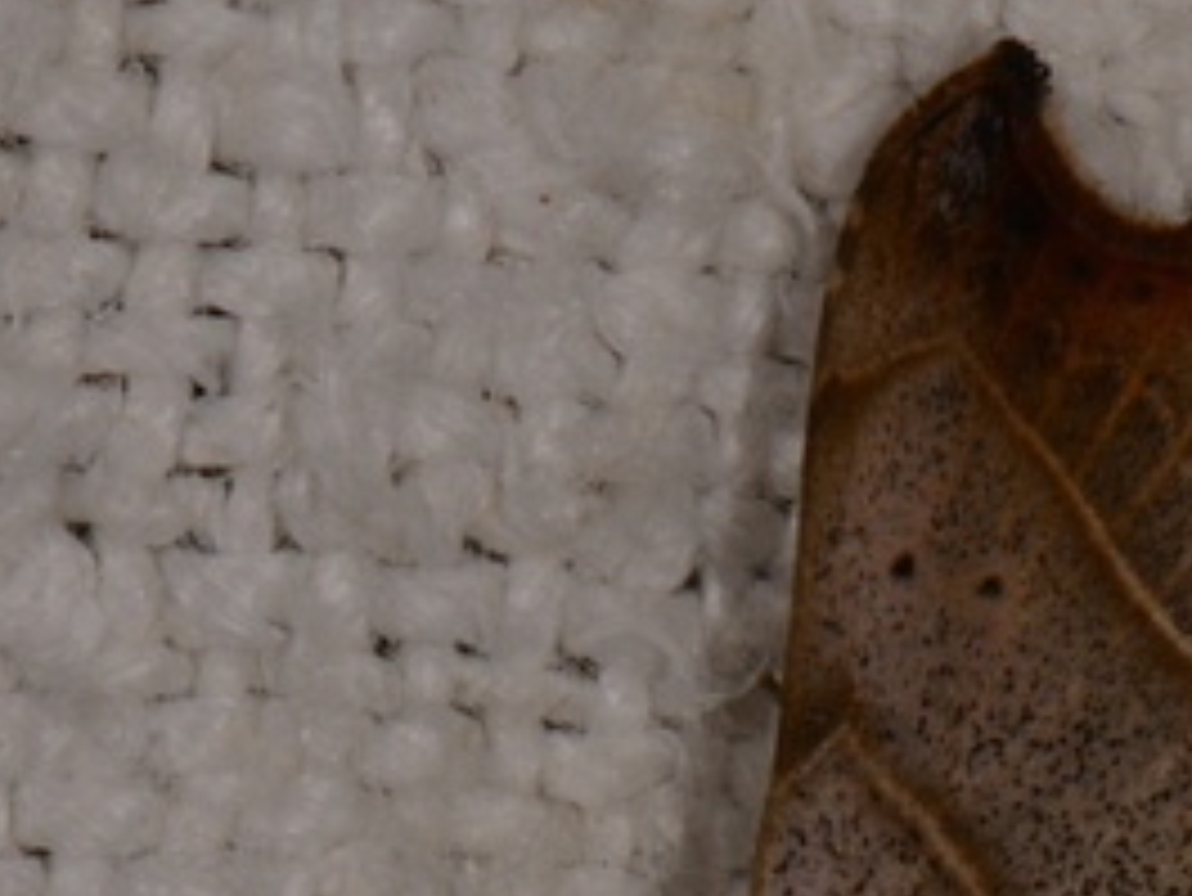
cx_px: 1385
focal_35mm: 365
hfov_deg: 5.4
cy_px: 684
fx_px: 12589
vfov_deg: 4.1
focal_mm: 85
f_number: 25
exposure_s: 1/60
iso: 100
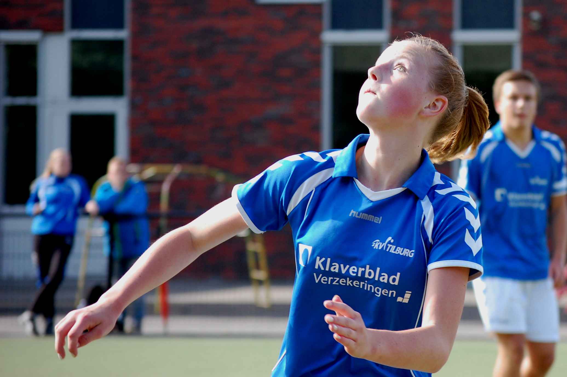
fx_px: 2478
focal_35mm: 158
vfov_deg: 8.7
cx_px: 284
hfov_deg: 13.1
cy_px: 188
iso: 400
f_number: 5
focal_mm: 105
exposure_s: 1/400
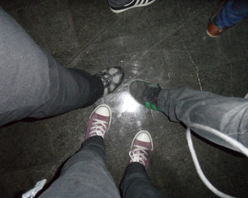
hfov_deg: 66.0
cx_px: 122
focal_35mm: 26
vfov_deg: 54.9
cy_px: 101
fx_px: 191
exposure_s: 1/45
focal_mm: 3.9
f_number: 3.2
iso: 800
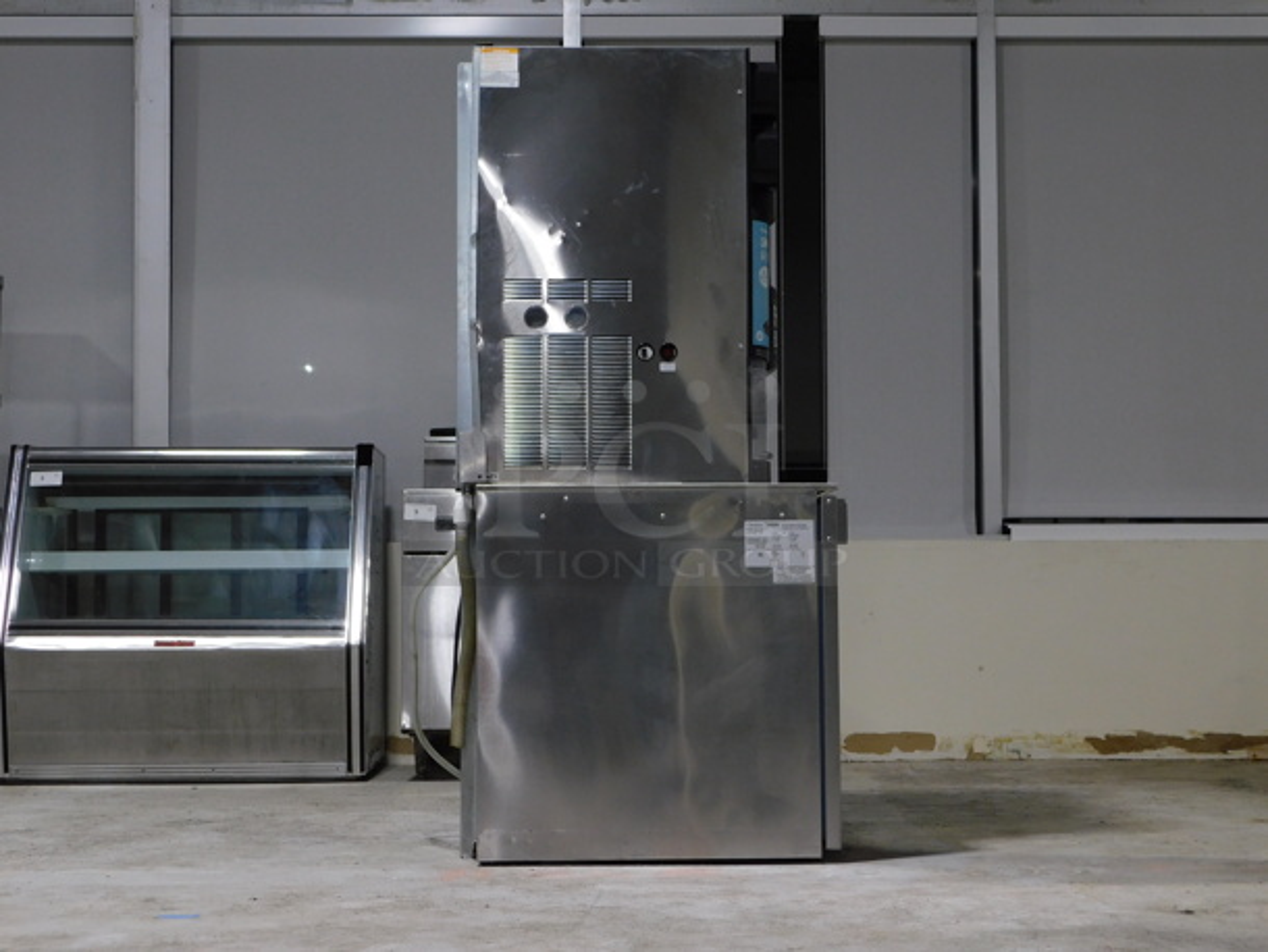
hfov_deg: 32.7
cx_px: 634
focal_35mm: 59
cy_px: 476
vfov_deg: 24.8
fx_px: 2162
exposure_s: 1/30
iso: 200
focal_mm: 10.4
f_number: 4
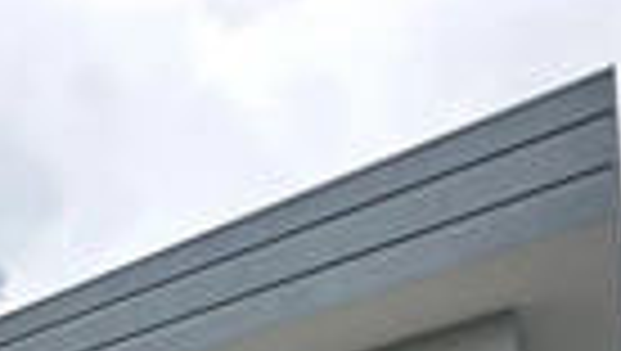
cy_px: 801
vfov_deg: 15.3
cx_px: 135
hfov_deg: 37.9
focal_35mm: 53
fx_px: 874
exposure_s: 1/764
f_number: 2.2
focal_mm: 2.22
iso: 40
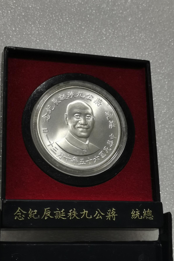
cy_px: 131
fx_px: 464
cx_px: 87
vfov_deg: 31.4
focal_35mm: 64
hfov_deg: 21.2
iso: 80
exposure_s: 1/180
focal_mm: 5.58
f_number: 1.8
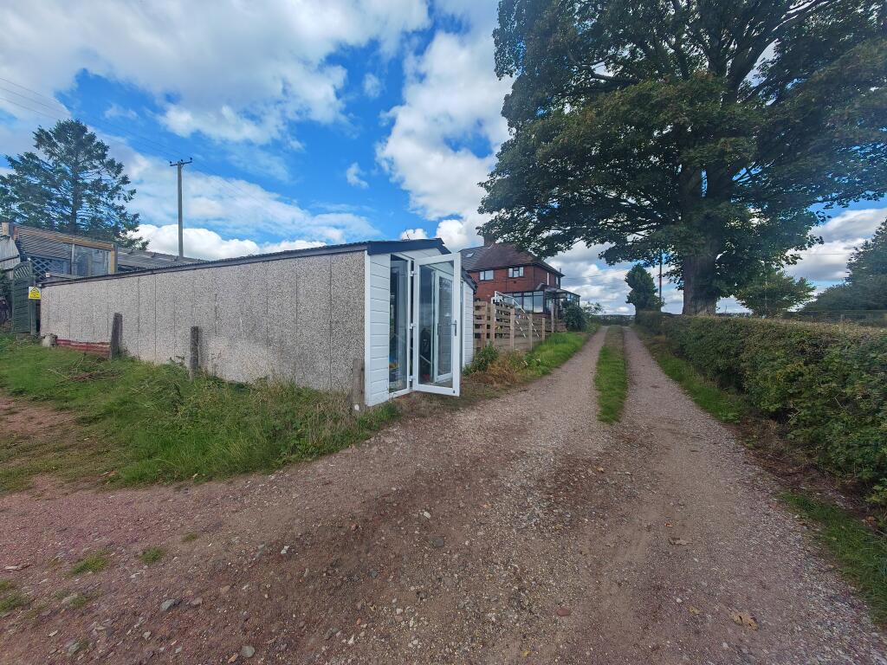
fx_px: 333
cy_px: 332
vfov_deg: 89.9
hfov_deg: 106.2
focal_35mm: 13
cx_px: 444
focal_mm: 1.82
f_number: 2
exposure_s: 1/540
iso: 50
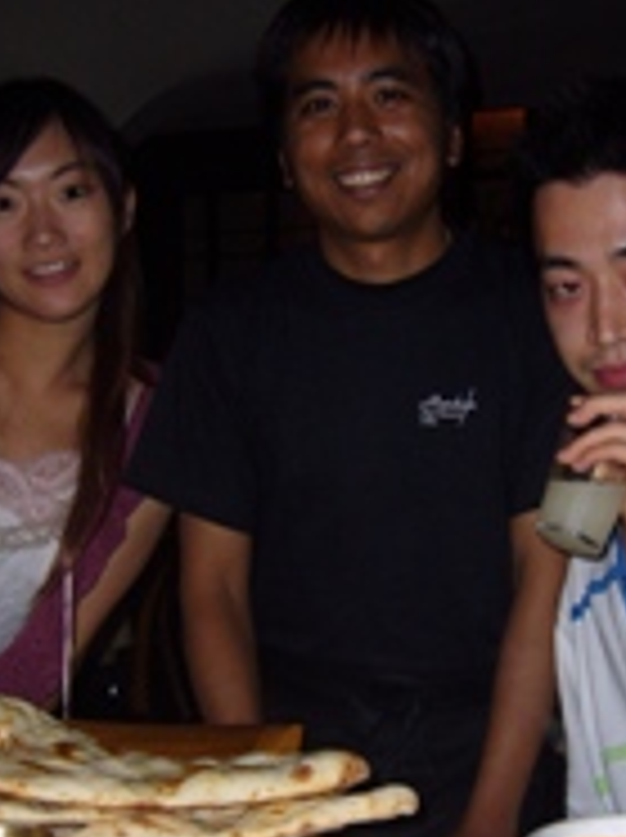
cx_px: 372
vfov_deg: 28.1
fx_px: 1668
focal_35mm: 69
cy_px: 526
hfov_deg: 21.2
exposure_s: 1/60
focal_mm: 5.8
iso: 100
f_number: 2.8
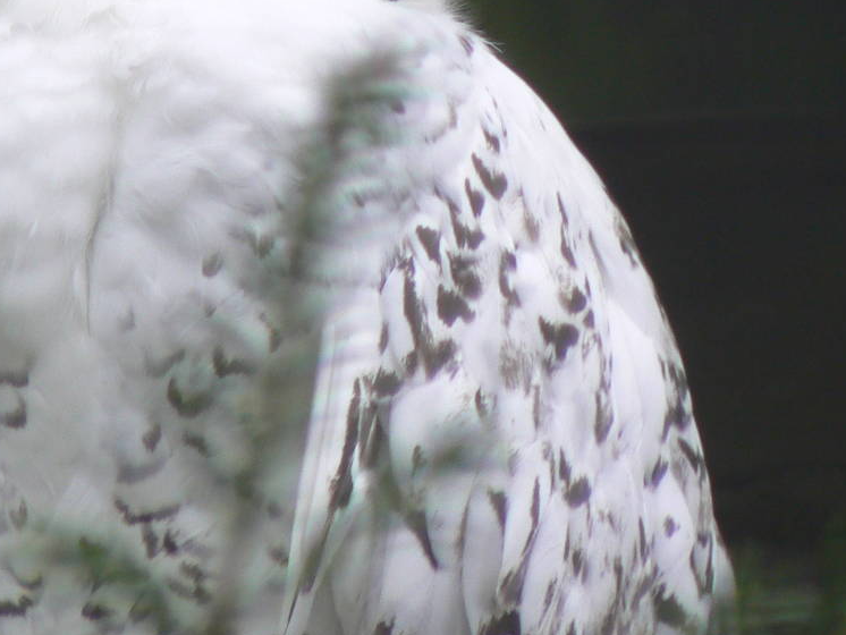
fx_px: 22638
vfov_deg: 1.6
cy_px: 23
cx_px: 208
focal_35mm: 926
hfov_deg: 2.1
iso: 80
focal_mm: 72
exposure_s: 1/60
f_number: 3.6
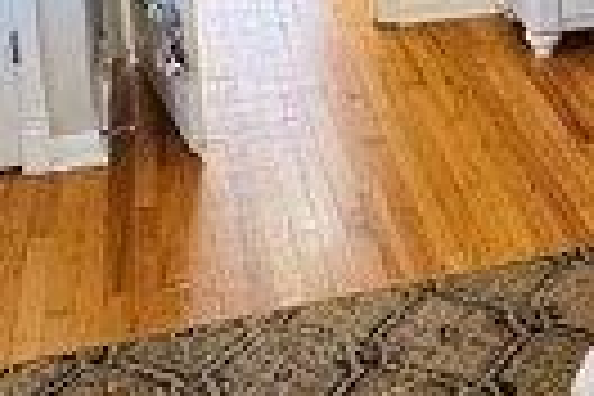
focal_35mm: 85
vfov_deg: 14.7
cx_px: 486
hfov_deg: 23.5
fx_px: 1402
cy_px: -234
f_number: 2.2
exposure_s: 1/60
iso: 500
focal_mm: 2.22
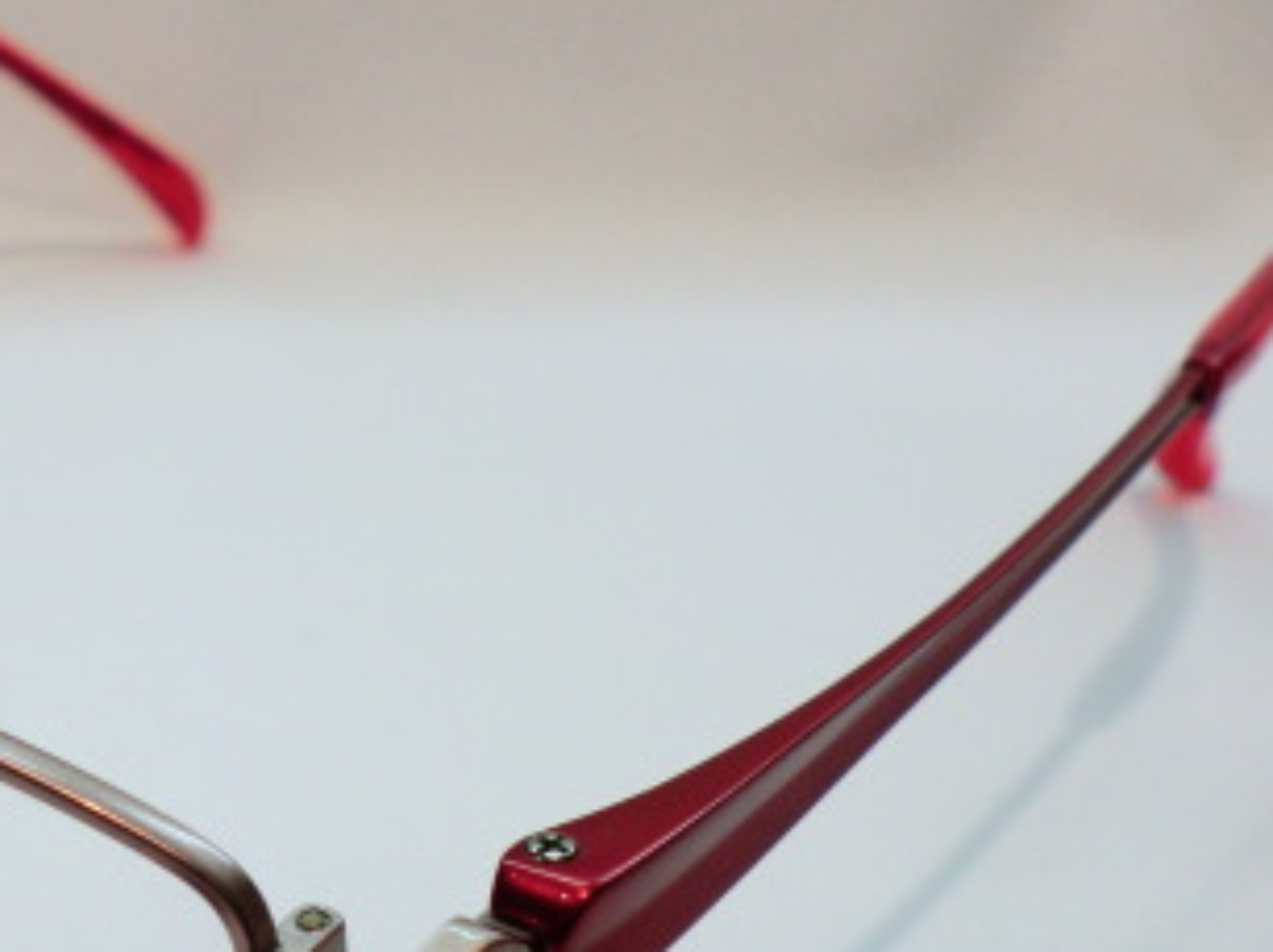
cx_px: 42
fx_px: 2462
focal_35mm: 67
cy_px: 719
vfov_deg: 21.7
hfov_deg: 27.5
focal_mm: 5.8
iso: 80
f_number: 3.5
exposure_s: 1/60
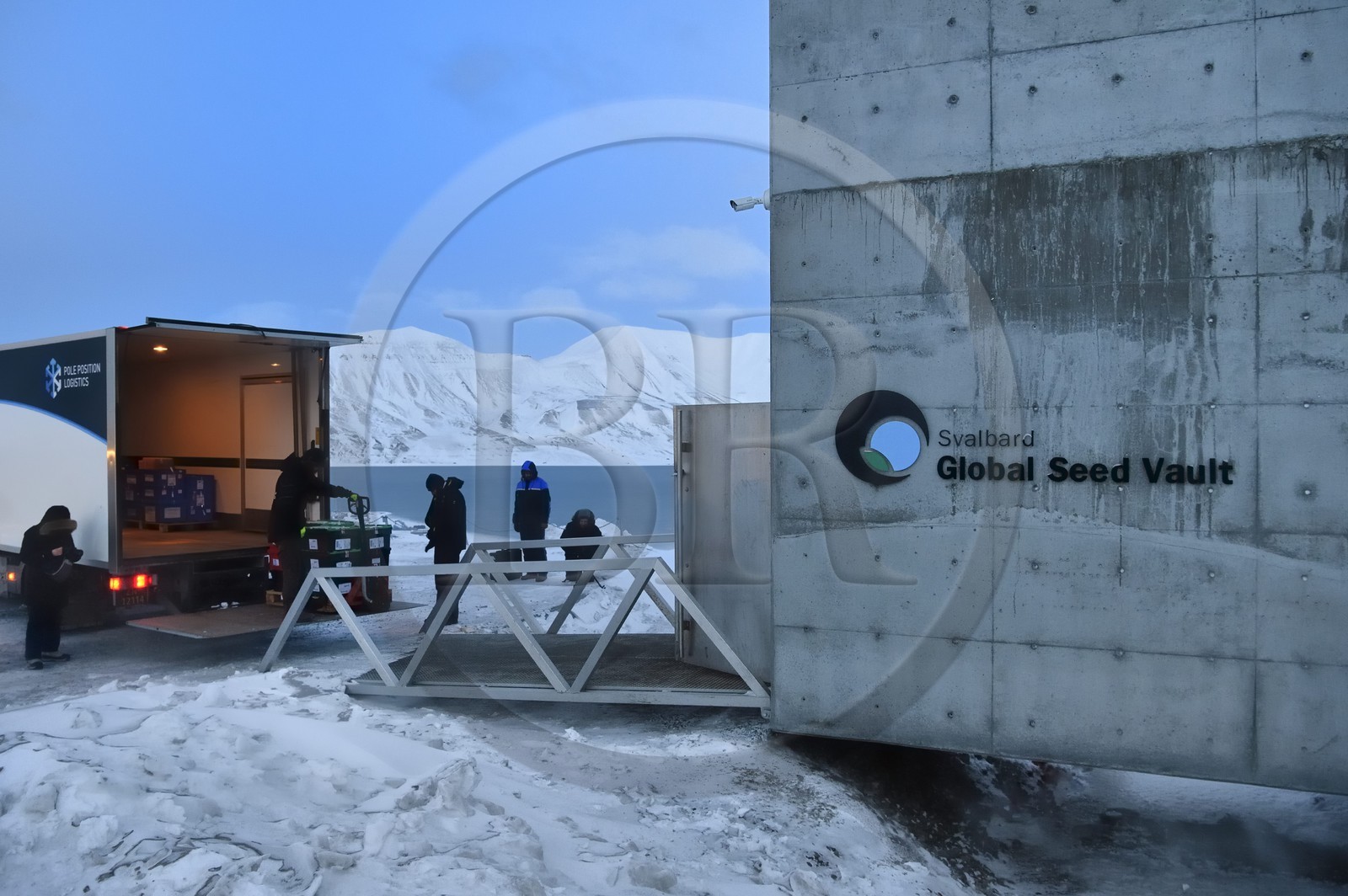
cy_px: 448
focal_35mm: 28
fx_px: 1048
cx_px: 674
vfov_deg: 46.3
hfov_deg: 65.5
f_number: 6.3
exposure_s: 1/60
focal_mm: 28
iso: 1600
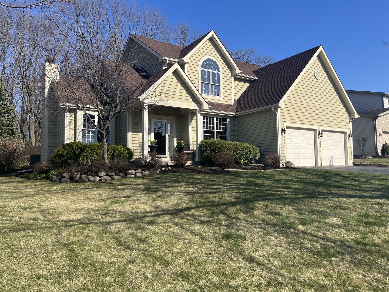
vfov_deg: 53.1
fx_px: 292
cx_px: 194
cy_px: 146
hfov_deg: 67.3
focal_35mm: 26
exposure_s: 1/3521
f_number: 1.6
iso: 50
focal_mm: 5.1
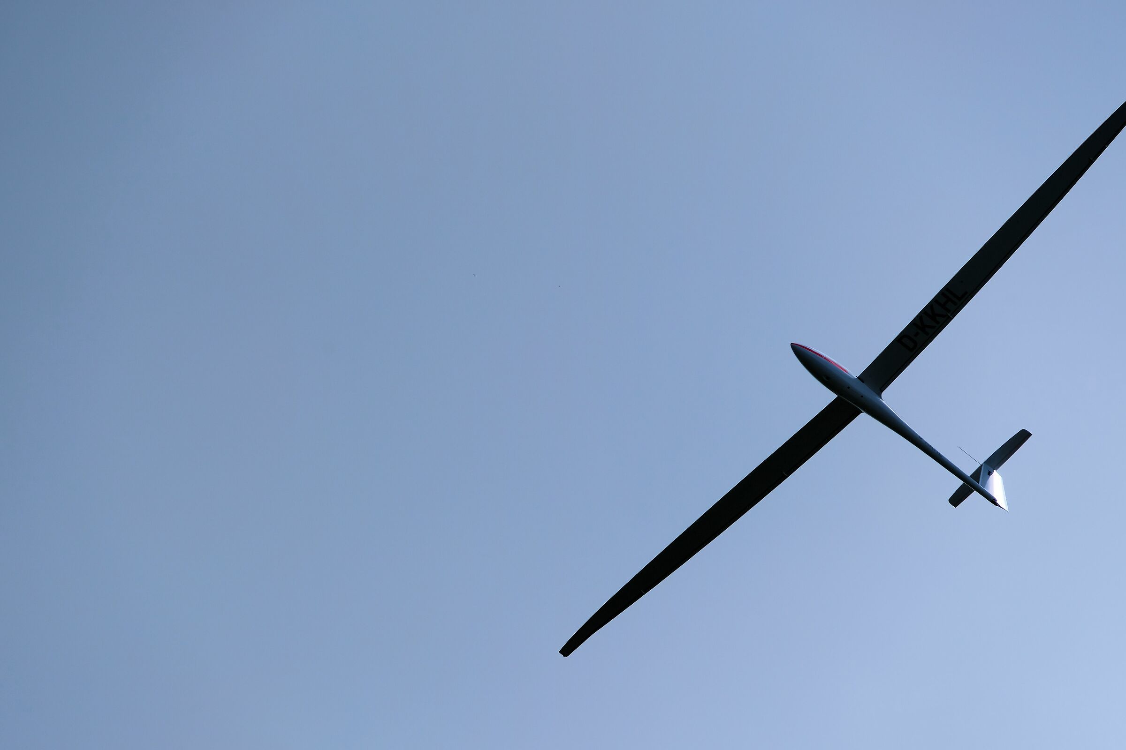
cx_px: 563
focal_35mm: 203
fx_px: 6349
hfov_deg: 10.1
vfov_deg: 6.8
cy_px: 375
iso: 200
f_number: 7.1
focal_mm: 135
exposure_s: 1/1500
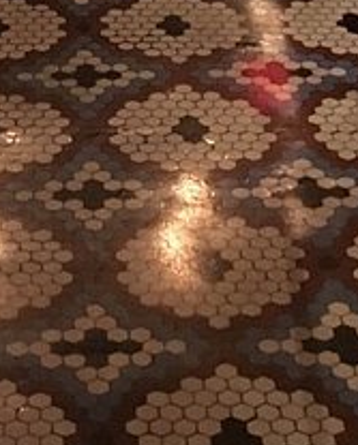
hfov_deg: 11.3
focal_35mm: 136
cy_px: -434
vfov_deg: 12.5
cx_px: 77
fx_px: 1797
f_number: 2.2
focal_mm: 4.15
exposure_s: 1/15
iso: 400
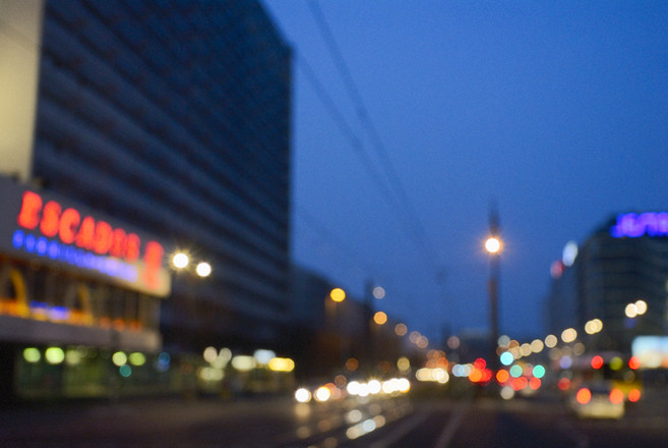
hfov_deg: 46.3
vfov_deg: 32.0
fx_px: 780
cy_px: 224
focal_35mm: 42
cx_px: 334
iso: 200
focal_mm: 28
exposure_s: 1/15
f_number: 4
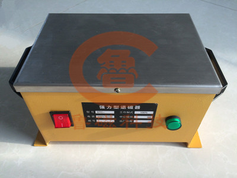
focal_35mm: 29
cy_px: 89
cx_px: 118
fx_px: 199
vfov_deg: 48.2
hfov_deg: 61.7
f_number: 2.2
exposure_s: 1/120
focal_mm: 4.15
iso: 50
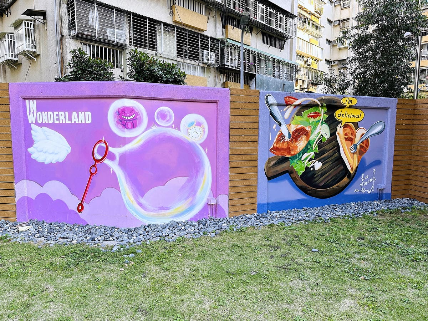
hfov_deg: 71.6
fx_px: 297
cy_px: 160
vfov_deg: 56.8
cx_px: 214
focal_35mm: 24
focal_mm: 6.86
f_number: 1.78
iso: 80
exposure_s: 1/458
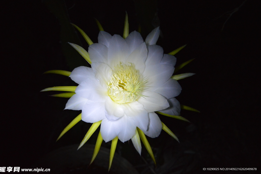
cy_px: 85
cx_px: 129
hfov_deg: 42.7
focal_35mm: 46
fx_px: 333
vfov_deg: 29.2
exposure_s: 1/60
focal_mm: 30
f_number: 4.2
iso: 3200
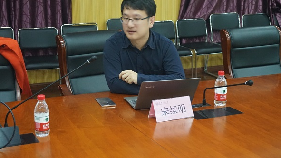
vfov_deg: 18.0
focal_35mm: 67
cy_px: 65
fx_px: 499
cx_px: 141
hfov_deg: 31.4
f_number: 5.6
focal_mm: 42
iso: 3200
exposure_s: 1/40
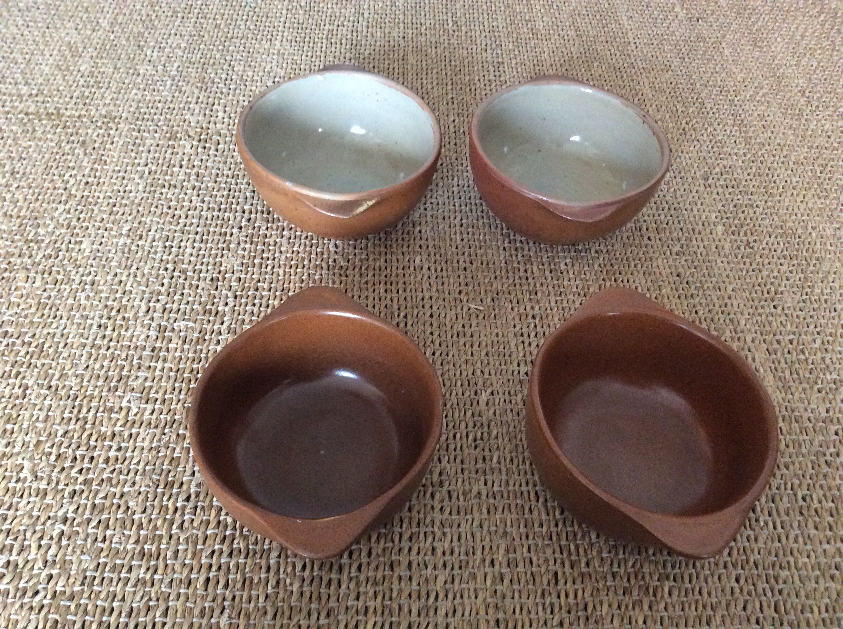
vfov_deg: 44.1
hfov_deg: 56.9
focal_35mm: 32
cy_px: 314
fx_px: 778
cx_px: 422
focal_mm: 3.3
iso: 320
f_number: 2.4
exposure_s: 1/25
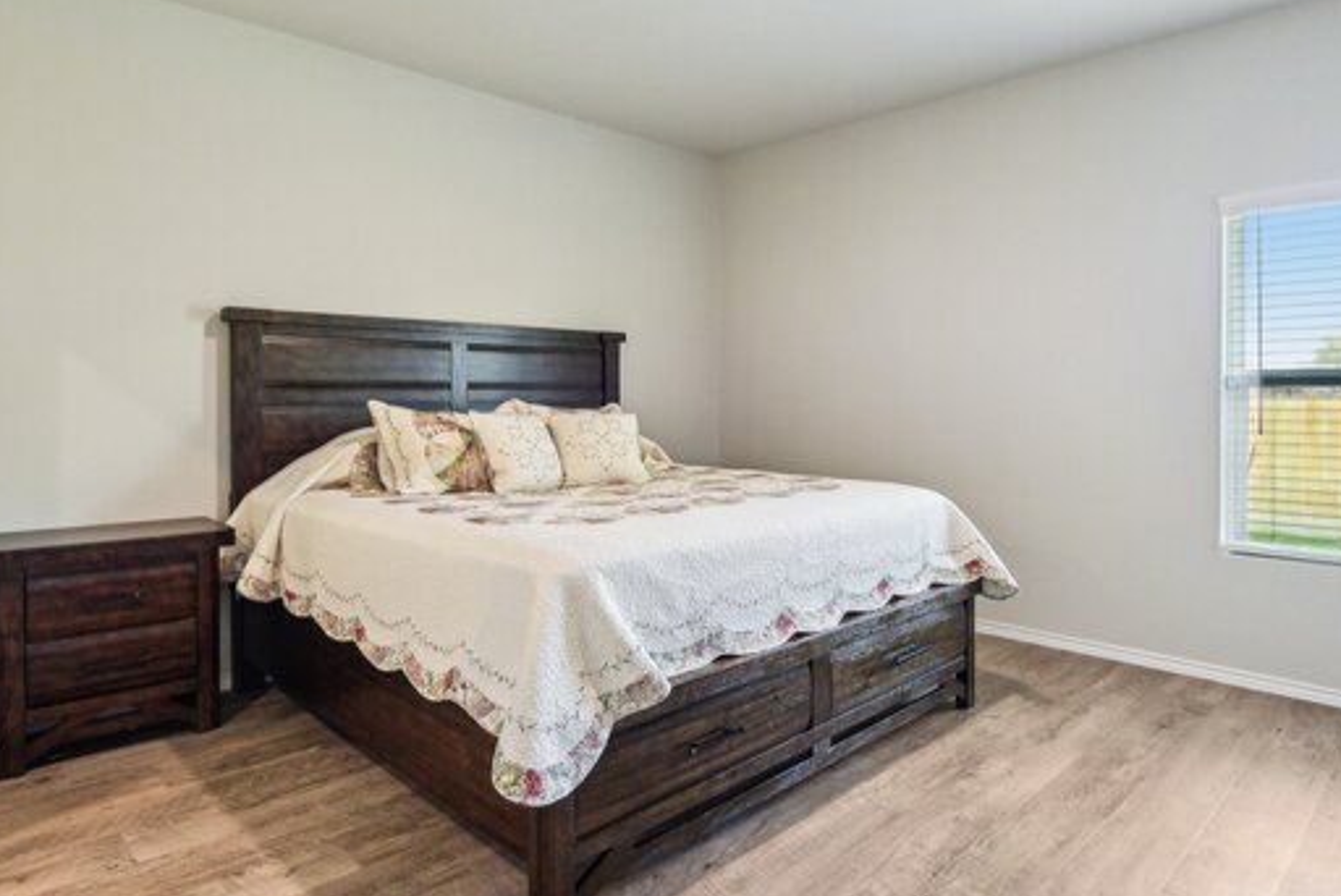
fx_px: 745
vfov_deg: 61.9
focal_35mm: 20
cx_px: 684
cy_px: 407
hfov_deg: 83.9
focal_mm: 16
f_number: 8
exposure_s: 1/15
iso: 2000
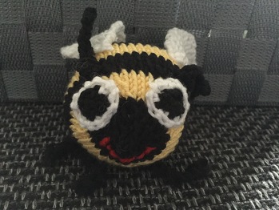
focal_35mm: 29
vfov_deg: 48.3
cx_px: 140
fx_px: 234
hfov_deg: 61.6
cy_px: 105
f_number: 2.2
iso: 500
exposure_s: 1/17
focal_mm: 4.15
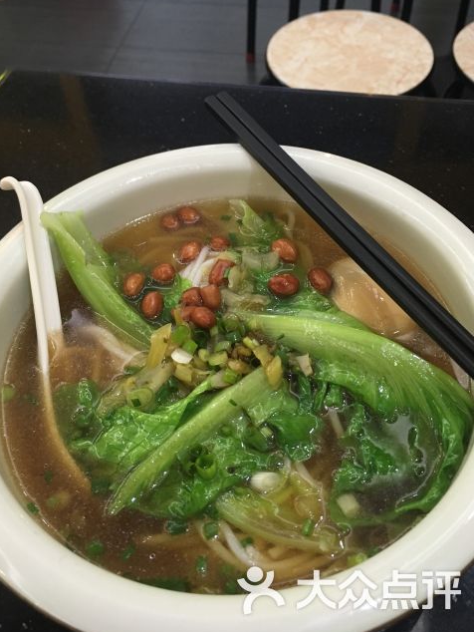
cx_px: 226
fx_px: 584
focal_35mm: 32
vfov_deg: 56.7
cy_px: 293
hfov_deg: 44.2
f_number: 2.2
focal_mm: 4.15
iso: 160
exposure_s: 1/33
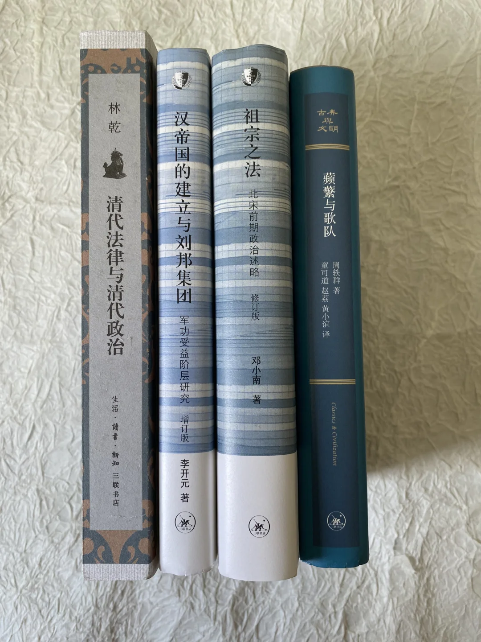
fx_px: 482
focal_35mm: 26
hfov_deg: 53.1
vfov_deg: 67.3
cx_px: 240
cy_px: 321
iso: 125
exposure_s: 1/120
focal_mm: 4.25
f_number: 1.8
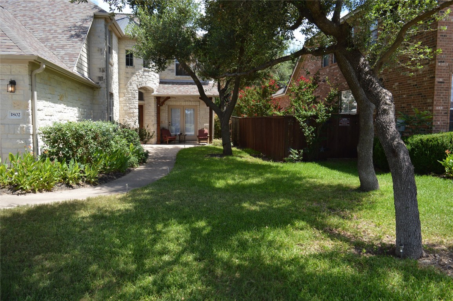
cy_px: 150
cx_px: 226
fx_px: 339
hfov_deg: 67.4
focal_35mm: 27
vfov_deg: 47.9
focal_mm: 18
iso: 400
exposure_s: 1/1250
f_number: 5
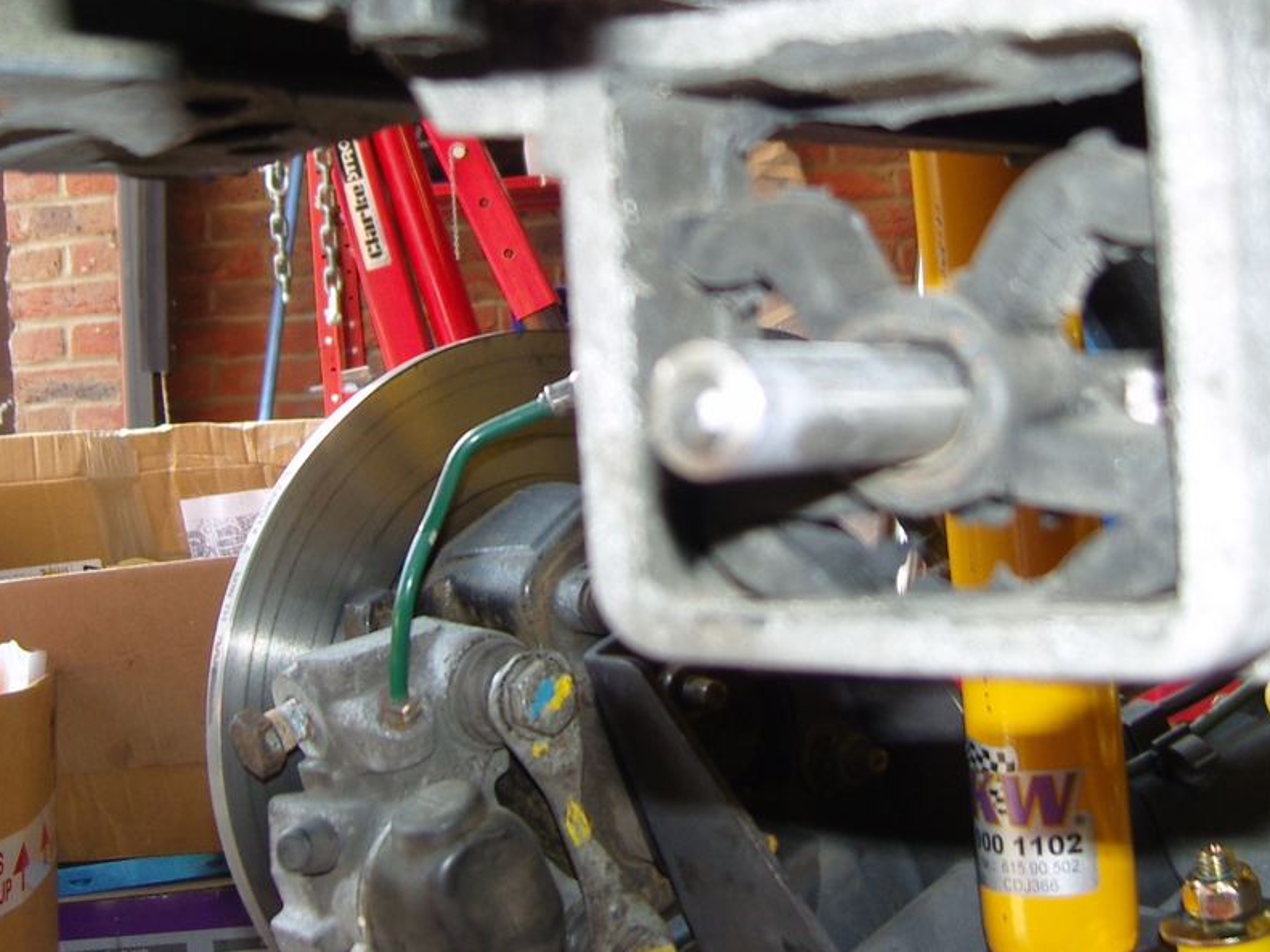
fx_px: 2018
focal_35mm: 55
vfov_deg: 26.1
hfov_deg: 34.9
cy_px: 210
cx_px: 739
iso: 100
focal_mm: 7.3
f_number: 2.8
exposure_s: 1/40
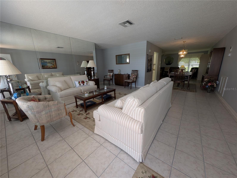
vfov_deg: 94.6
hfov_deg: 110.5
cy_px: 89
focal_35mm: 12
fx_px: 82
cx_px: 118
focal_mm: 2.23
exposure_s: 1/60
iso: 36
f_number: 1.95
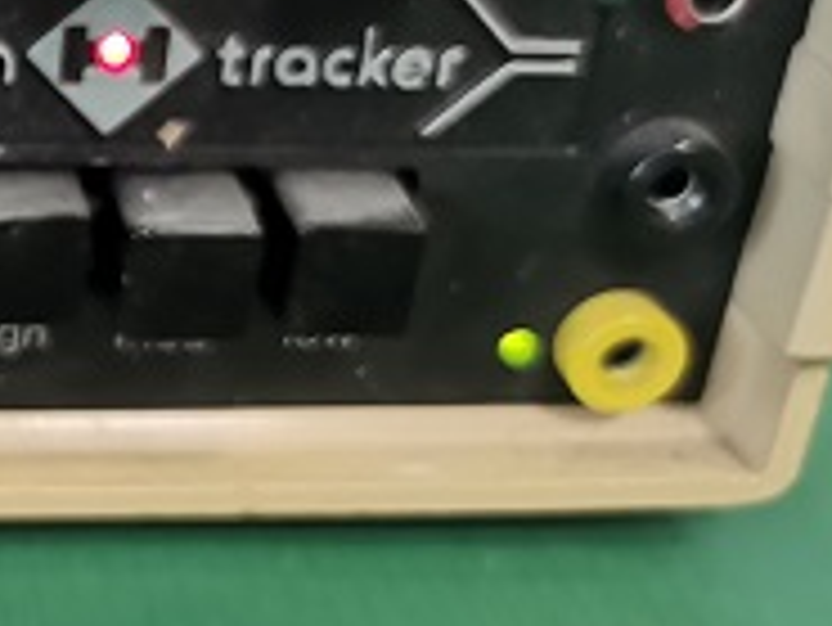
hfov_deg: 21.6
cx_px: -297
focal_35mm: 80
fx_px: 1924
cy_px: 187
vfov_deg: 18.4
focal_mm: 5.58
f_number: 1.8
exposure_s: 1/50
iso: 500
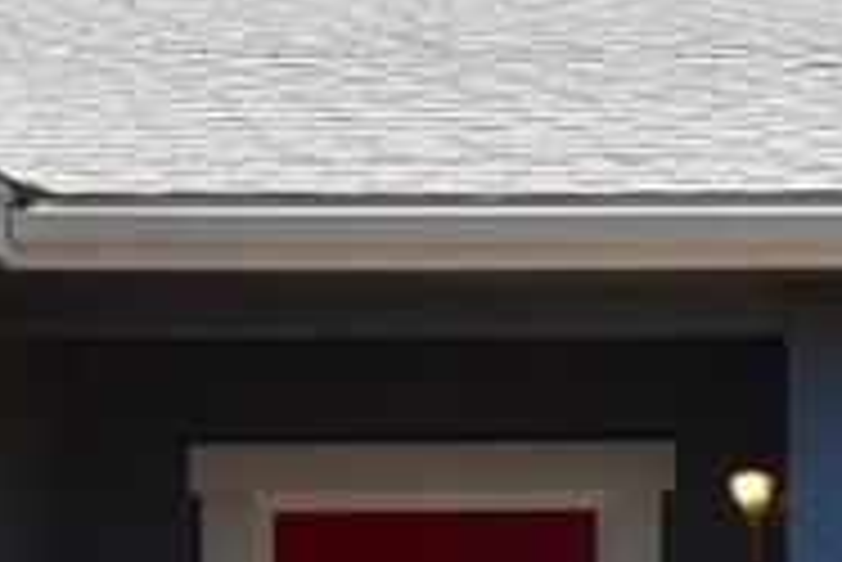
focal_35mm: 164
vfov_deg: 8.3
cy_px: 764
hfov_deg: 12.4
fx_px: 3839
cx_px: 819
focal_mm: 20
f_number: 11
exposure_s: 1/500
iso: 400
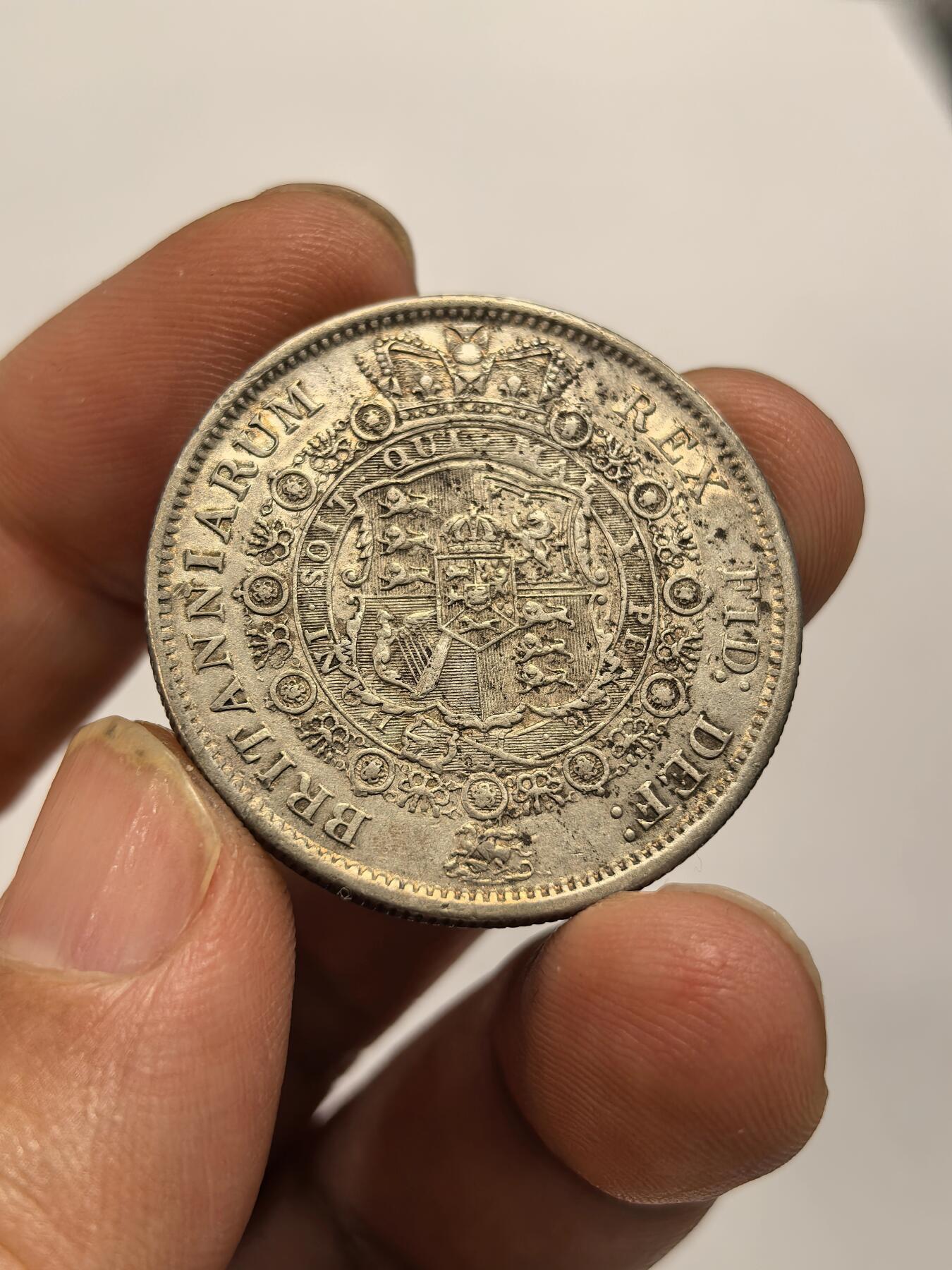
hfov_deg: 27.0
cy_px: 635
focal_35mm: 54
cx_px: 476
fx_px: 1980
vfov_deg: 35.5
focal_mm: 6.98
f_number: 2
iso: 250
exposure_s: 1/100
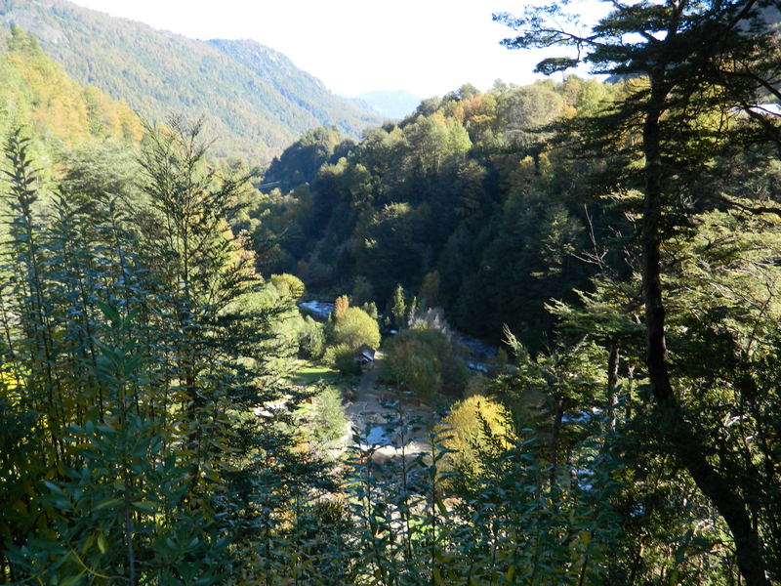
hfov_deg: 52.6
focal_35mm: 35
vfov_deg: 40.7
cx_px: 390
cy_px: 293
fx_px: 790
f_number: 3.3
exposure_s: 1/125
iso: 80
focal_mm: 6.2
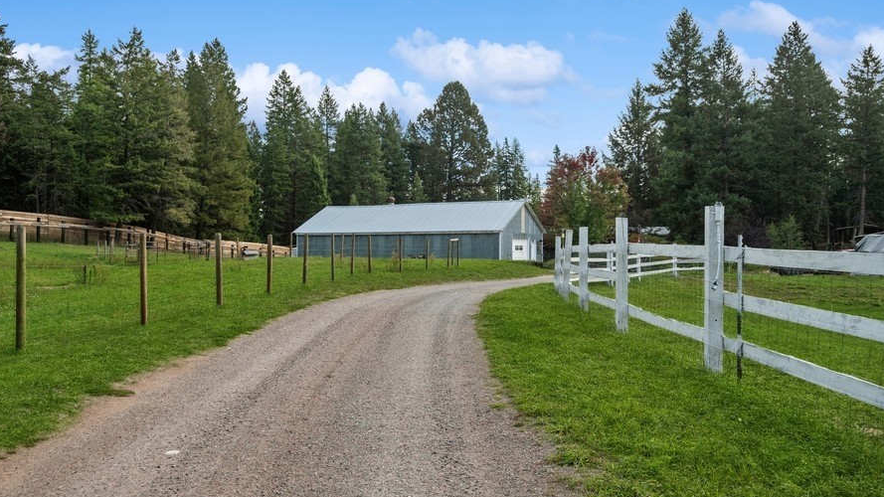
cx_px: 442
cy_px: 253
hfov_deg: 56.6
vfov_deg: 33.7
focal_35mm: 35
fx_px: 820
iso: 100
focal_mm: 22
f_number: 6.3
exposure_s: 1/320
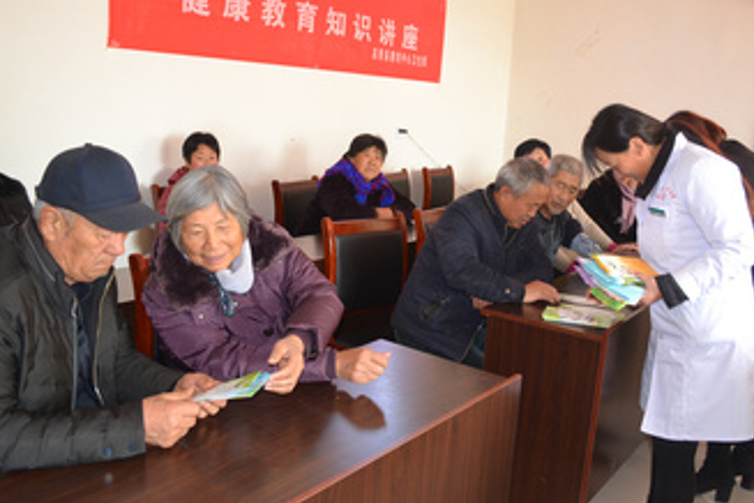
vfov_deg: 39.9
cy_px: 228
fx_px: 691
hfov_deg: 57.2
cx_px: 399
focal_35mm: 33
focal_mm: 18
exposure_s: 1/60
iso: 800
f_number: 3.5
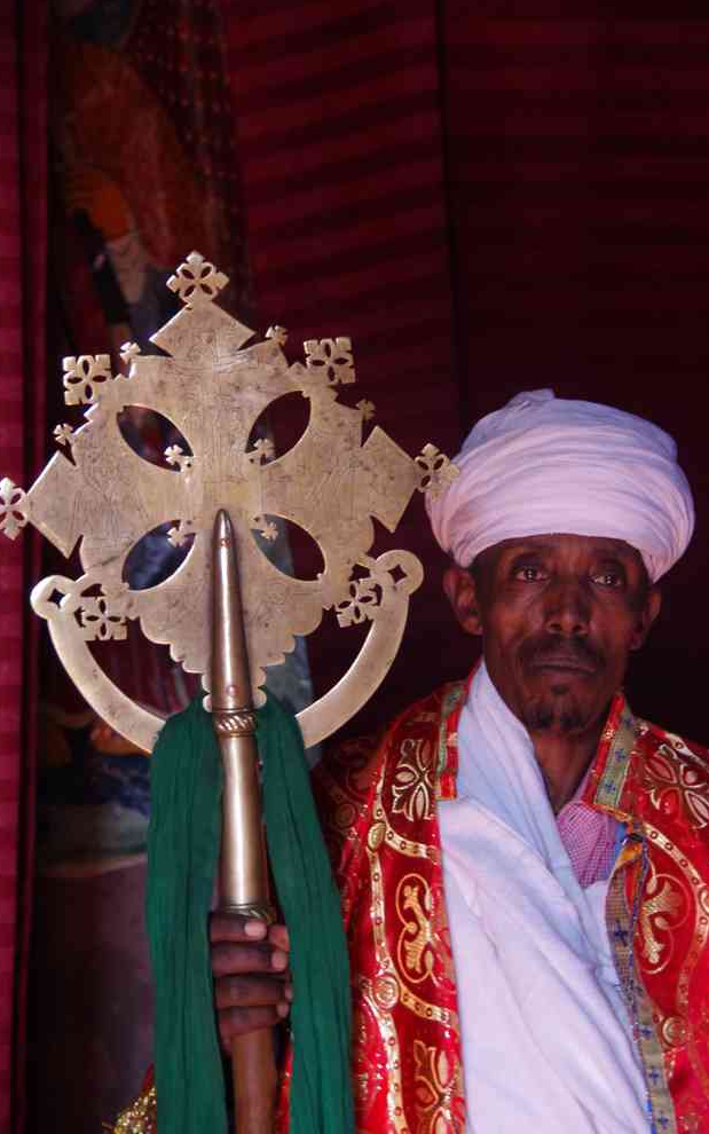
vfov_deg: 19.3
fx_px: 3338
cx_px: 373
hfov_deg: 12.1
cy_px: 570
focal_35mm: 108
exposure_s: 1/6
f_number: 5.6
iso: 800
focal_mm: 70
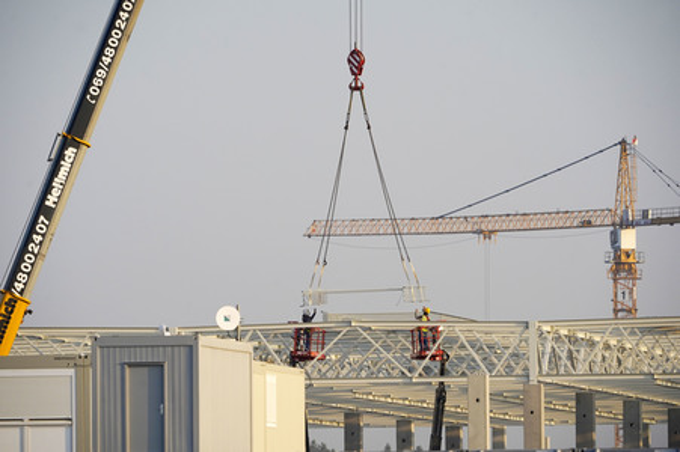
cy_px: 226
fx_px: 8871
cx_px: 340
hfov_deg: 4.4
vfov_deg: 2.9
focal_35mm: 470
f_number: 8
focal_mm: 470
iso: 640
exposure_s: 1/1250
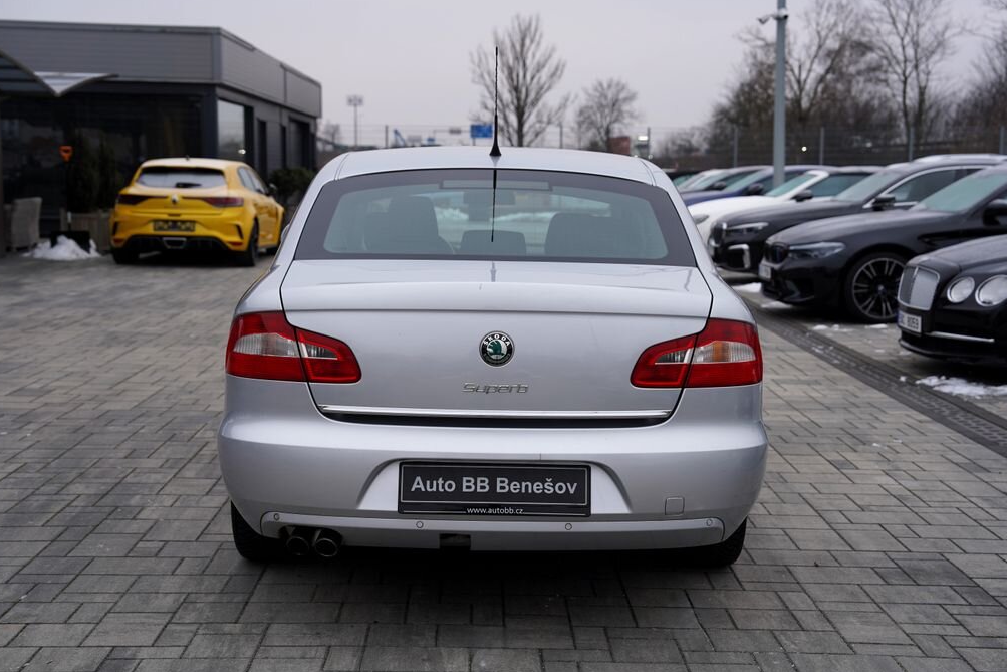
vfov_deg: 27.5
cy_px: 336
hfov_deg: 40.3
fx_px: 1371
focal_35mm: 49
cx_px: 501
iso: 100
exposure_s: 1/125
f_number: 4.5
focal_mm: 48
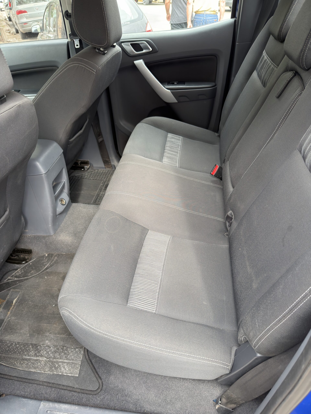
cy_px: 207
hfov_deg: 56.8
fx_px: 287
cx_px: 156
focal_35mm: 24
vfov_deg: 71.6
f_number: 1.78
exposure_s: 1/121
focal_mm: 6.76
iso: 80
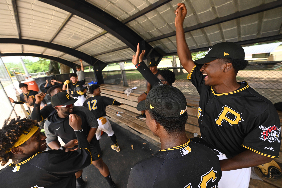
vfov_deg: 81.2
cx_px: 141
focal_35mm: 14
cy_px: 94
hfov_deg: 104.3
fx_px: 110
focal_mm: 14
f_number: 4
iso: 800
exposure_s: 1/1250
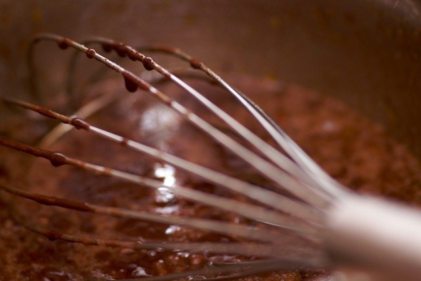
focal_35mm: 150
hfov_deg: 13.7
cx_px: 210
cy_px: 140
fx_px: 1754
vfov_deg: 9.2
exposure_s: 1/200
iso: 400
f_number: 4.5
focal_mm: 100
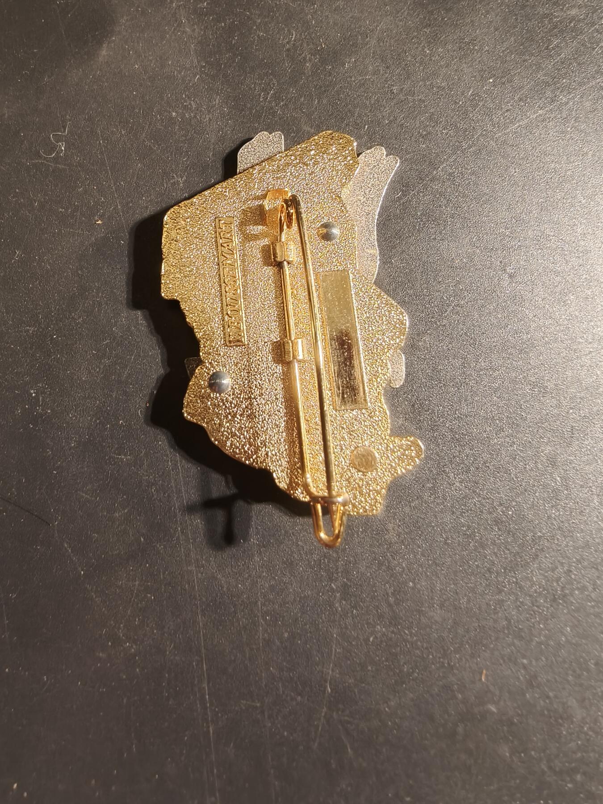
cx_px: 302
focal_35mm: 23
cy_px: 402
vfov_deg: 73.9
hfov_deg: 58.9
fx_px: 534
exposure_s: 1/50
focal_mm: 2.32
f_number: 2
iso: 200
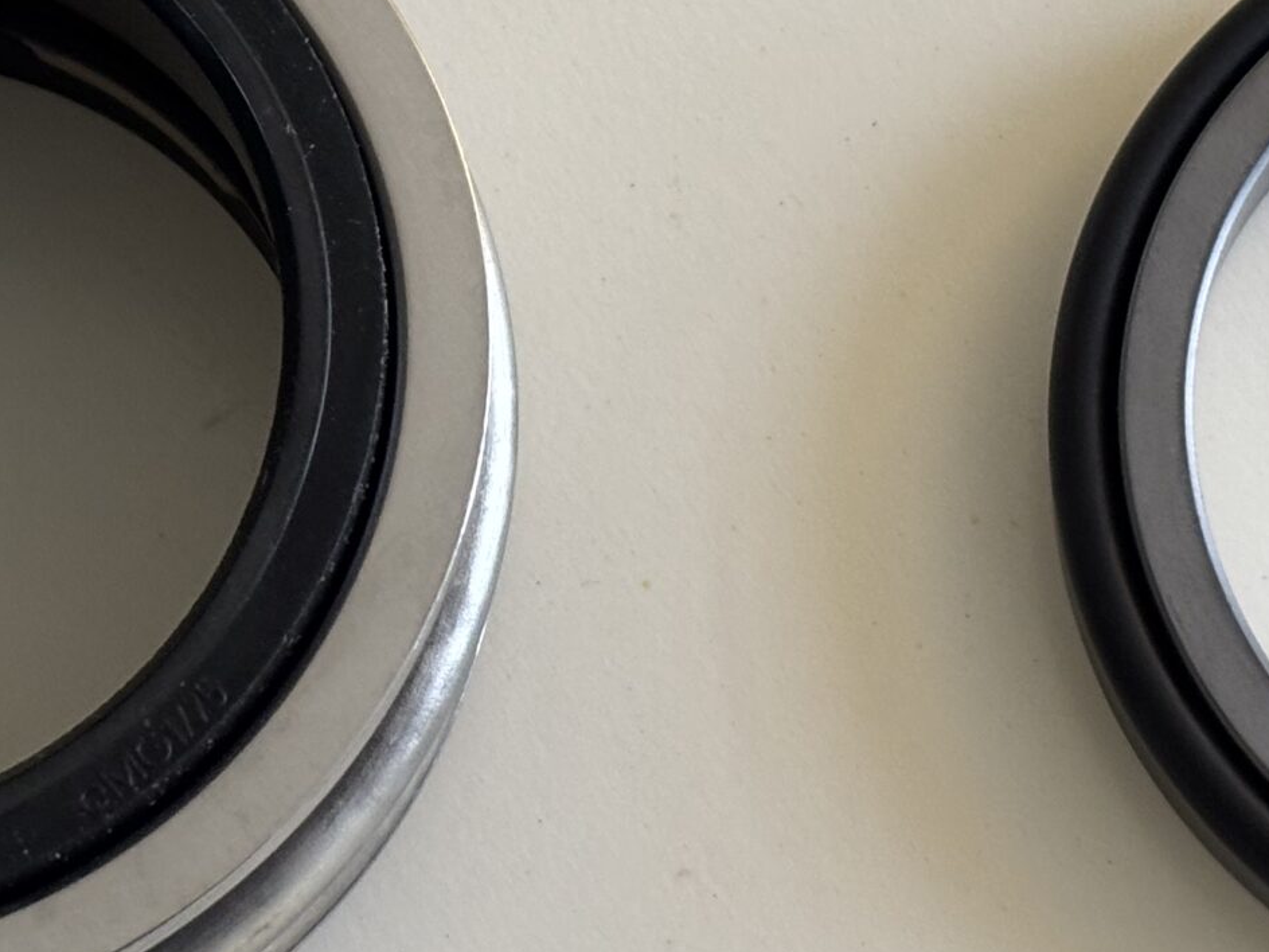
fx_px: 5169
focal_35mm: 141
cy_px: 495
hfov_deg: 14.0
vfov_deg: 10.5
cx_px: 643
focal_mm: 5.96
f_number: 1.6
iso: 160
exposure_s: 1/40
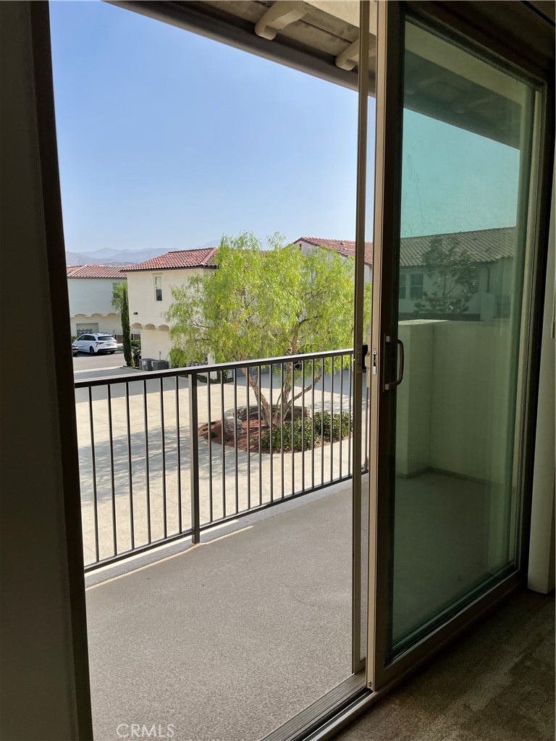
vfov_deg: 67.3
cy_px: 370
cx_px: 278
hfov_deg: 53.1
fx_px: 557
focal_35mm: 26
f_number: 1.6
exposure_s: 1/3205
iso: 32
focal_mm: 4.2
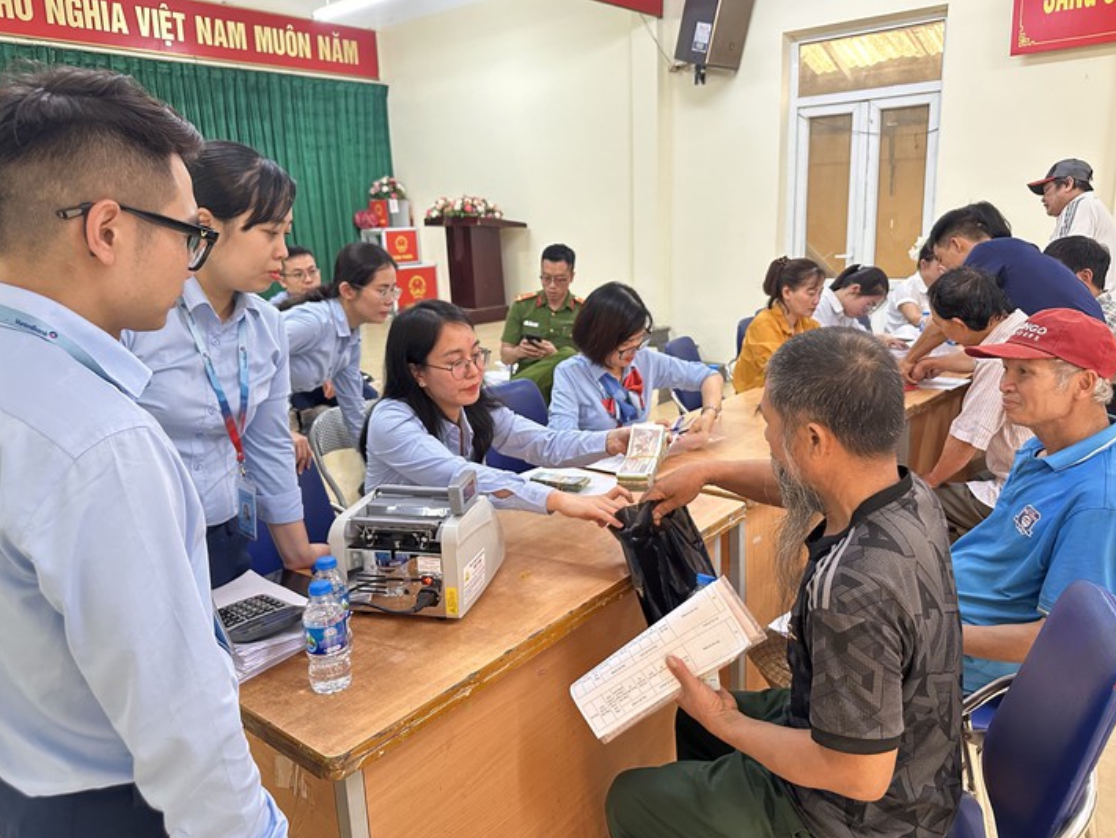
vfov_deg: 54.9
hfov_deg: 69.4
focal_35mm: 25
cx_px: 550
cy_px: 411
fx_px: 806
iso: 500
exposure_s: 1/60
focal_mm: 6.86
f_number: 1.78
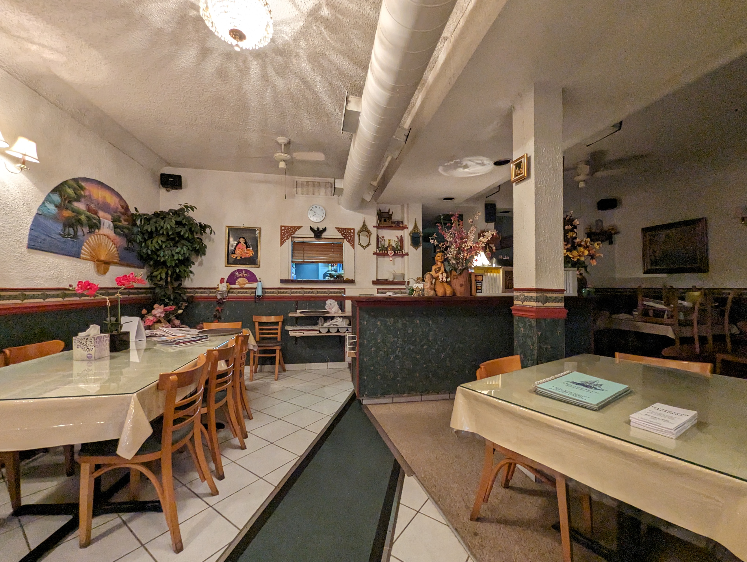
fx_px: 281
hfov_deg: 106.1
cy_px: 281
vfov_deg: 90.1
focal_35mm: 13
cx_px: 374
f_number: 2.2
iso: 574
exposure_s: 1/120
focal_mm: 1.95
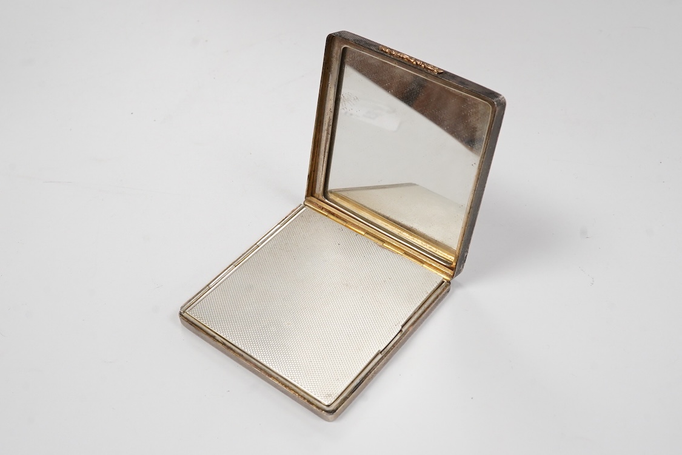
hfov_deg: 43.6
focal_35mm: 45
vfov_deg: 29.9
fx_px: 852
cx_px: 341
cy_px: 228
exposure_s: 1/100
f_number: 18
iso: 2500
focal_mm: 30
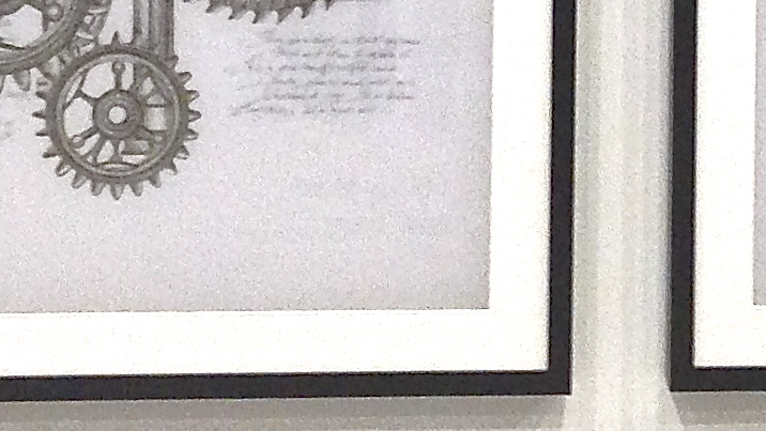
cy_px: -409
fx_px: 3250
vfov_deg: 7.3
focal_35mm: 160
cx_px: 602
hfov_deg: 13.4
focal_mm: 4.13
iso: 125
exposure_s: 1/20
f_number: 2.4
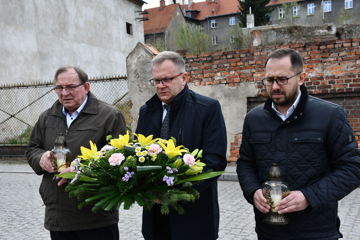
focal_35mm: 45
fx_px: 450
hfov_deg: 43.6
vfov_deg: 29.9
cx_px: 180
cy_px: 120
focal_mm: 30
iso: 200
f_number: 8
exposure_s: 1/250
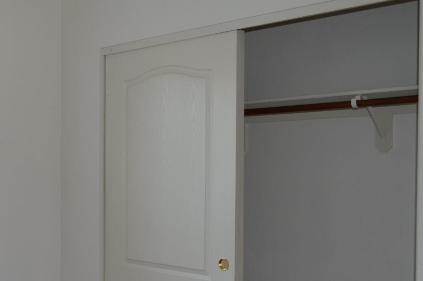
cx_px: 91
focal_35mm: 53
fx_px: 622
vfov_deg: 25.3
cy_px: 191
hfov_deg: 36.4
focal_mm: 20
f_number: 4
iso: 400
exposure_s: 1/100
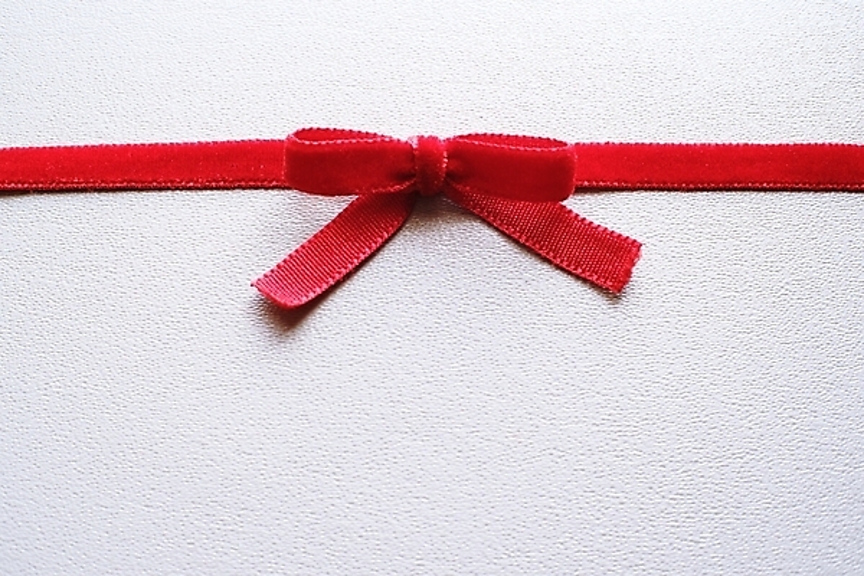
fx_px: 864
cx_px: 432
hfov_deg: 53.1
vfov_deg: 36.9
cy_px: 288
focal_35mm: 36
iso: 200
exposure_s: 1/40
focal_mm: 24
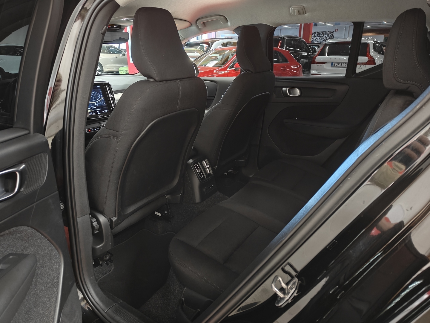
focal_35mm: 24
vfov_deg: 56.8
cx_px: 215
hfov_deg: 71.6
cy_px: 162
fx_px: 298
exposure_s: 1/20
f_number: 1.8
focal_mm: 5.59
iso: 1250
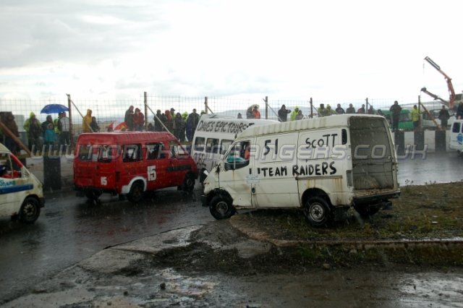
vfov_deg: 28.9
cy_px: 154
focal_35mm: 46
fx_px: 598
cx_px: 232
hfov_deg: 42.3
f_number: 4.5
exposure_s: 1/500
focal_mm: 31
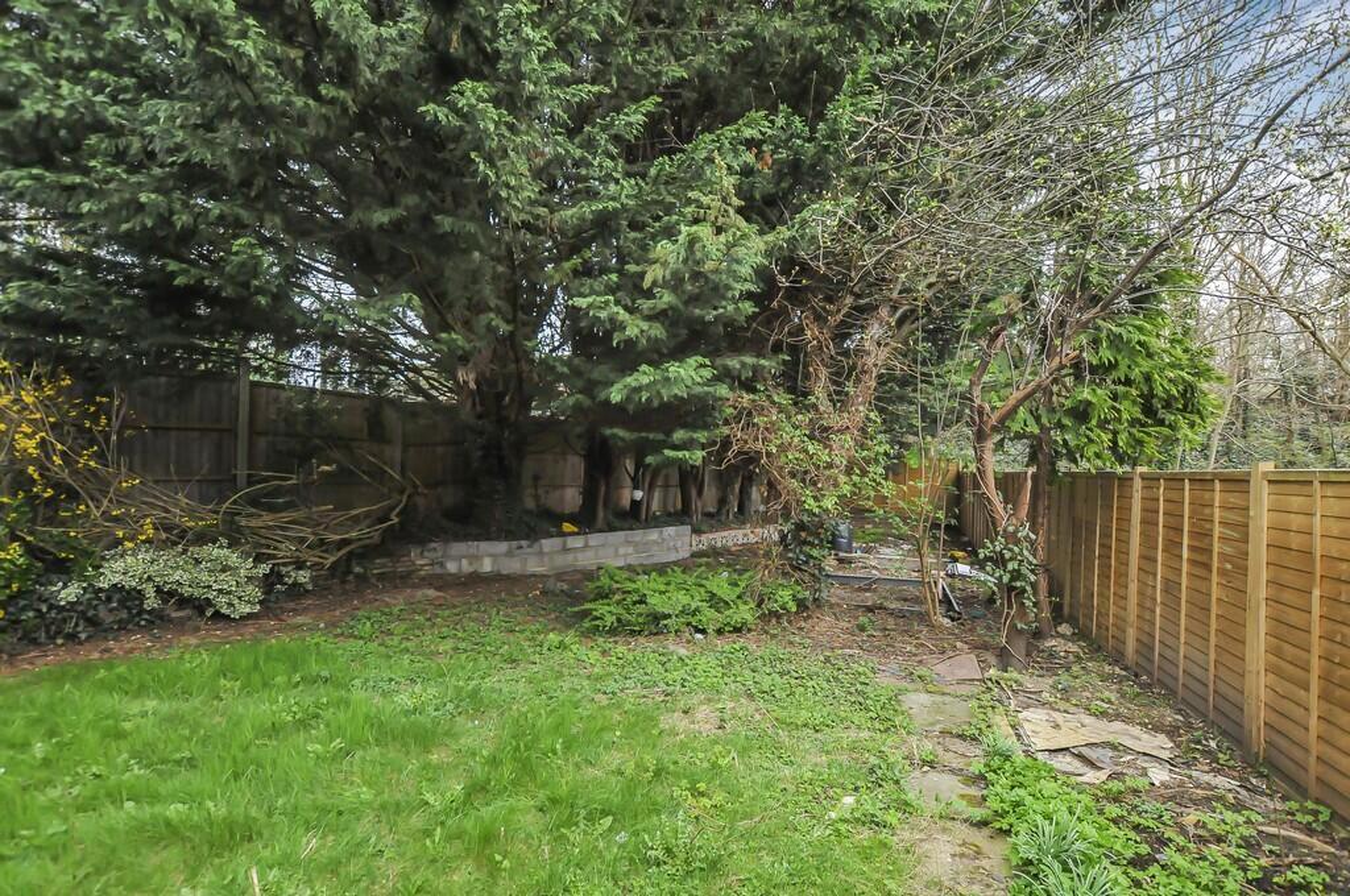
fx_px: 562
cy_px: 448
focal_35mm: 15
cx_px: 675
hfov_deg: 100.5
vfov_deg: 77.2
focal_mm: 10
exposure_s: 1/250
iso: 1000
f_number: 5.6
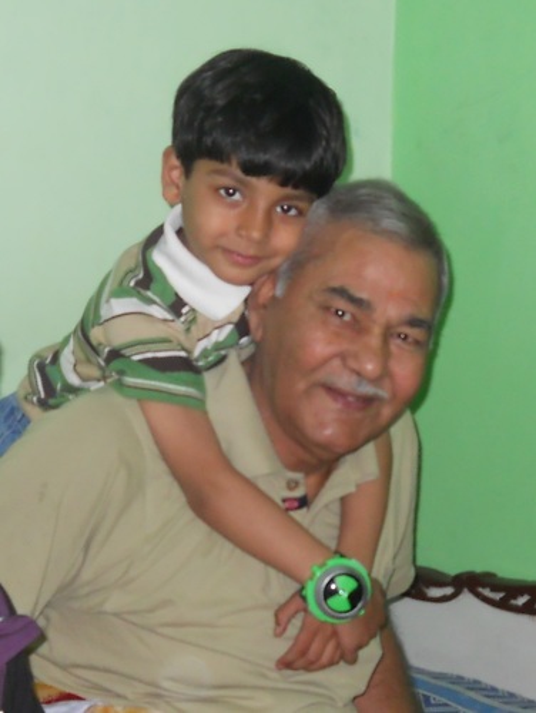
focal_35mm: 41
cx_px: 268
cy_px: 356
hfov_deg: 35.2
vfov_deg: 45.7
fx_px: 845
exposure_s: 1/30
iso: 200
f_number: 3.1
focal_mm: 6.72
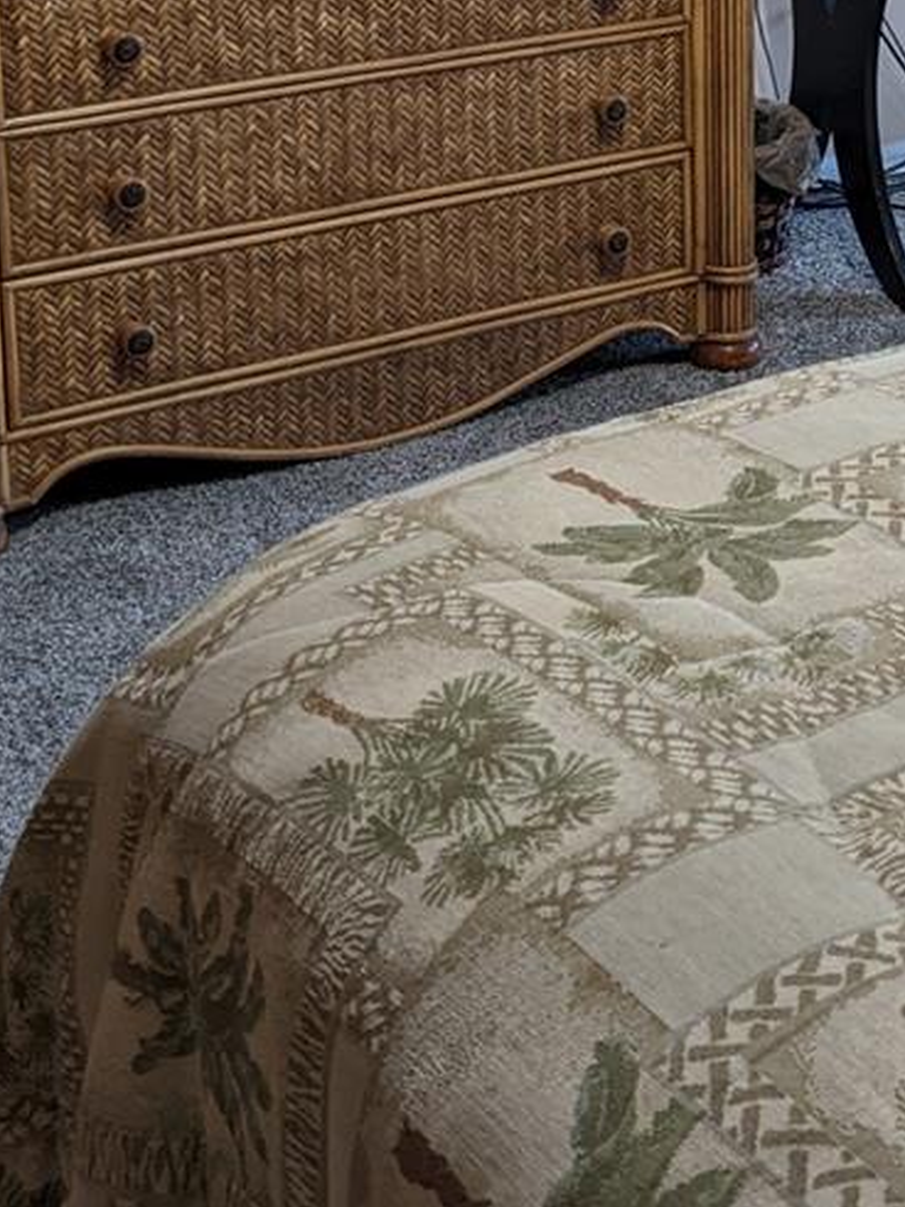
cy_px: -147
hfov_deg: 22.0
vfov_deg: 26.8
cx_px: 723
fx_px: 2302
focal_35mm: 66
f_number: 1.73
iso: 124
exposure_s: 1/40
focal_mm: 4.38
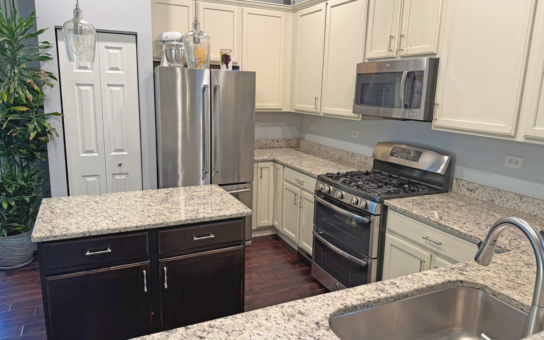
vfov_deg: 47.6
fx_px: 386
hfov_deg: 70.4
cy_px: 168
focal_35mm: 26
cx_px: 273
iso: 100
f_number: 1.78
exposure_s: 1/60
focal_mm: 6.76
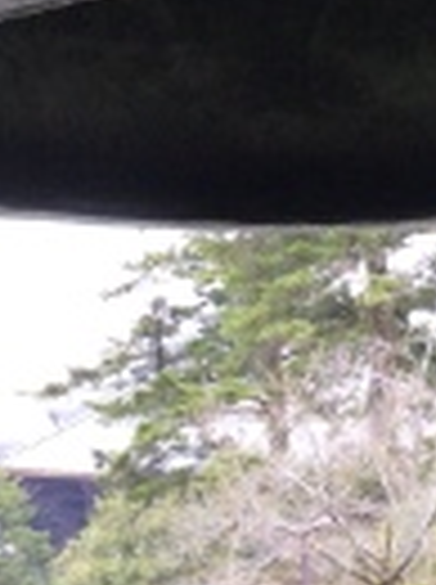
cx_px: 330
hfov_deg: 12.0
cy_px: -279
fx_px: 2072
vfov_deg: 14.9
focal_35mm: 123
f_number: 2.4
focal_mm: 3.3
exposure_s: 1/120
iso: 50
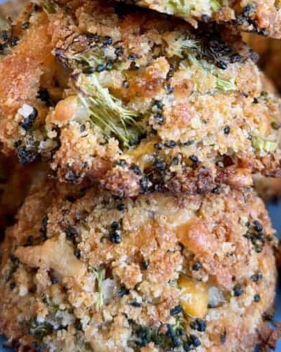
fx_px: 936
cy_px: 84
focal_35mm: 90
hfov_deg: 17.1
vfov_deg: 21.1
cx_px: 138
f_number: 1.8
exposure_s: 1/60
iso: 160
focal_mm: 6.8
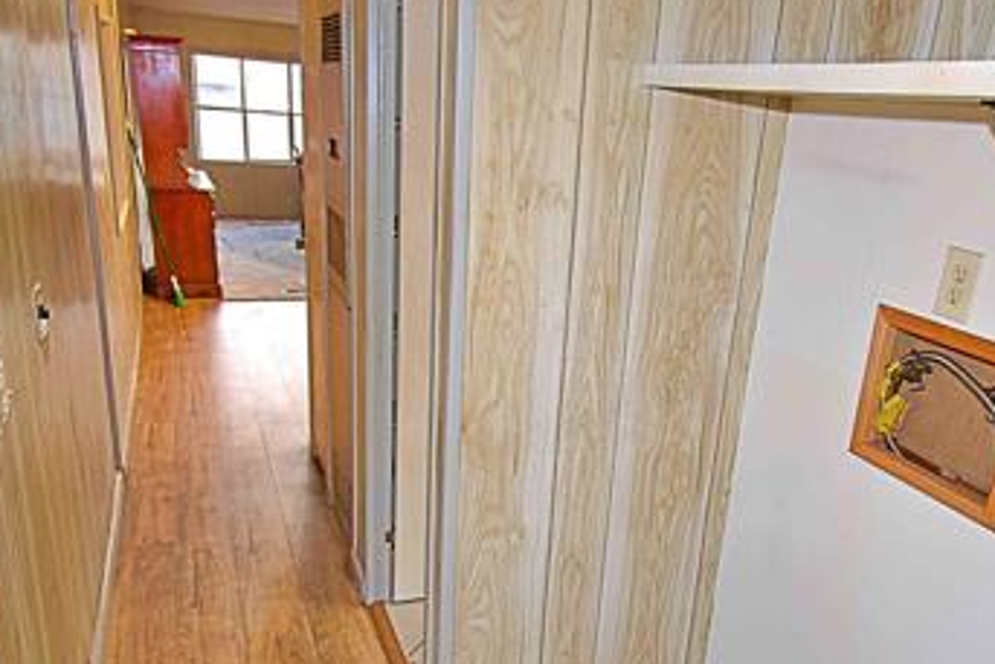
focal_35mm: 28
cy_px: 416
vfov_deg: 46.0
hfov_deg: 65.2
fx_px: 774
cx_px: 560
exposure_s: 1/30
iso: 1250
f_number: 4.5
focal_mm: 10
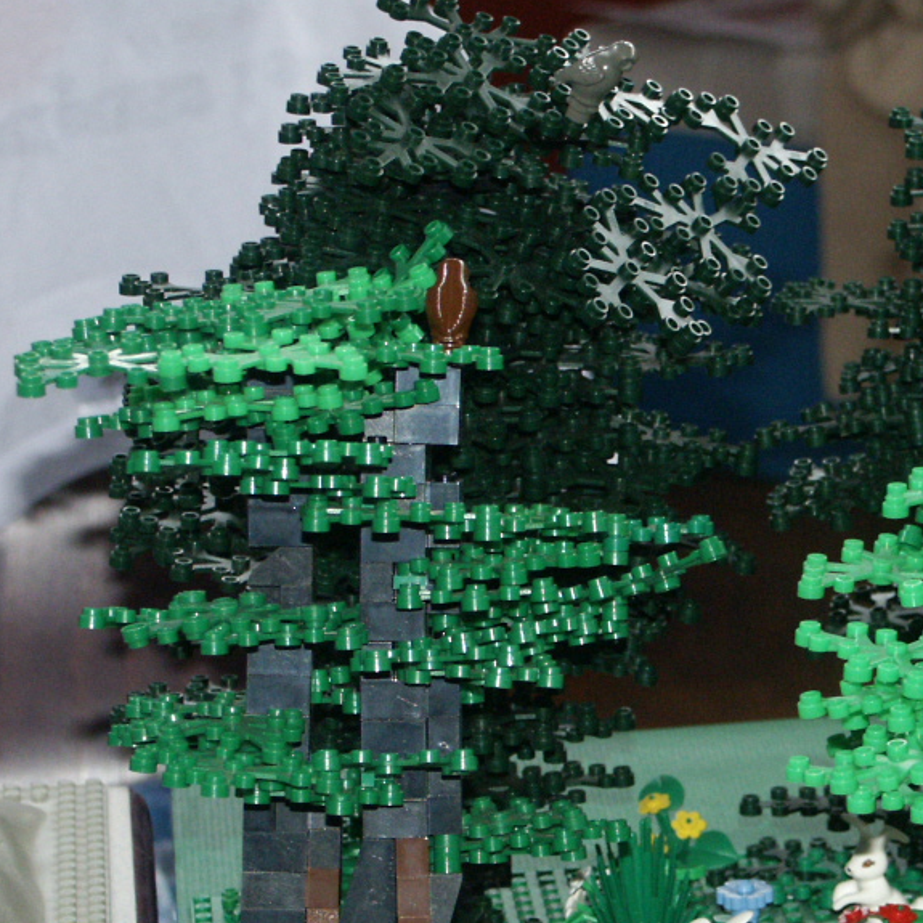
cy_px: 546
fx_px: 5279
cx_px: 941
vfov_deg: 10.0
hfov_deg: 9.9
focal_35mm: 175
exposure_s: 1/90
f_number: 3.5
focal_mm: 22.11
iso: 200
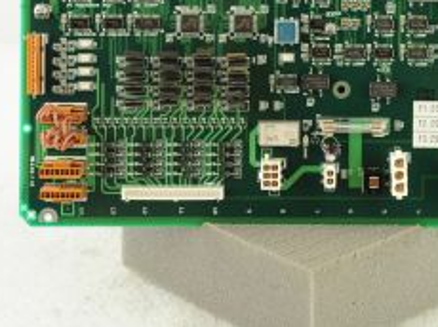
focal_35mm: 113
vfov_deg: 12.8
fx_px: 1428
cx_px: 301
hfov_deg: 17.4
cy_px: -48
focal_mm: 45
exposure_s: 1/125
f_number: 8
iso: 1600
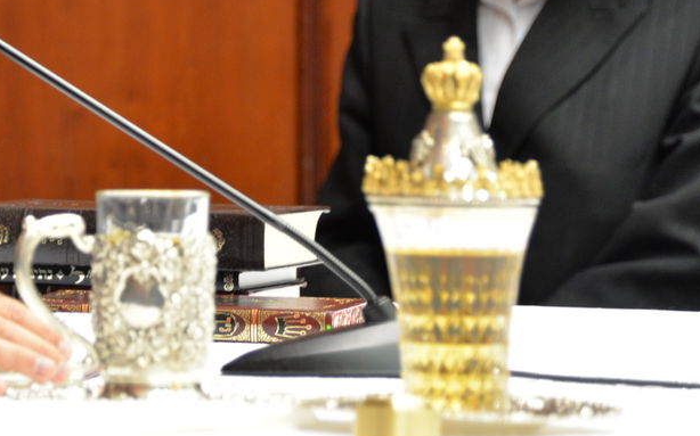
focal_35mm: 314
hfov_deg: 6.7
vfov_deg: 4.2
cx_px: -10
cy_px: -63
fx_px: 5987
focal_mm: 135
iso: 1600
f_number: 5.6
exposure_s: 1/30
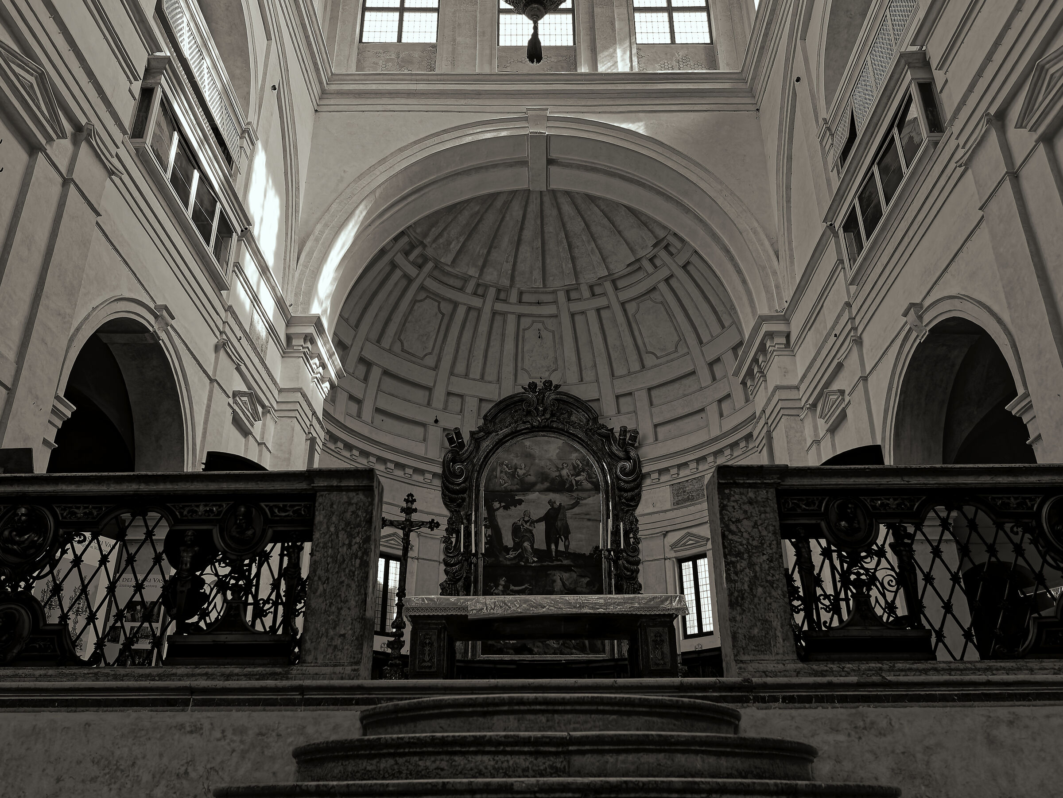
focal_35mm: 30
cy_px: 399
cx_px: 532
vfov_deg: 46.8
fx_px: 922
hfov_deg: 59.9
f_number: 3.2
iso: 200
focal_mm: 15
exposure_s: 1/200
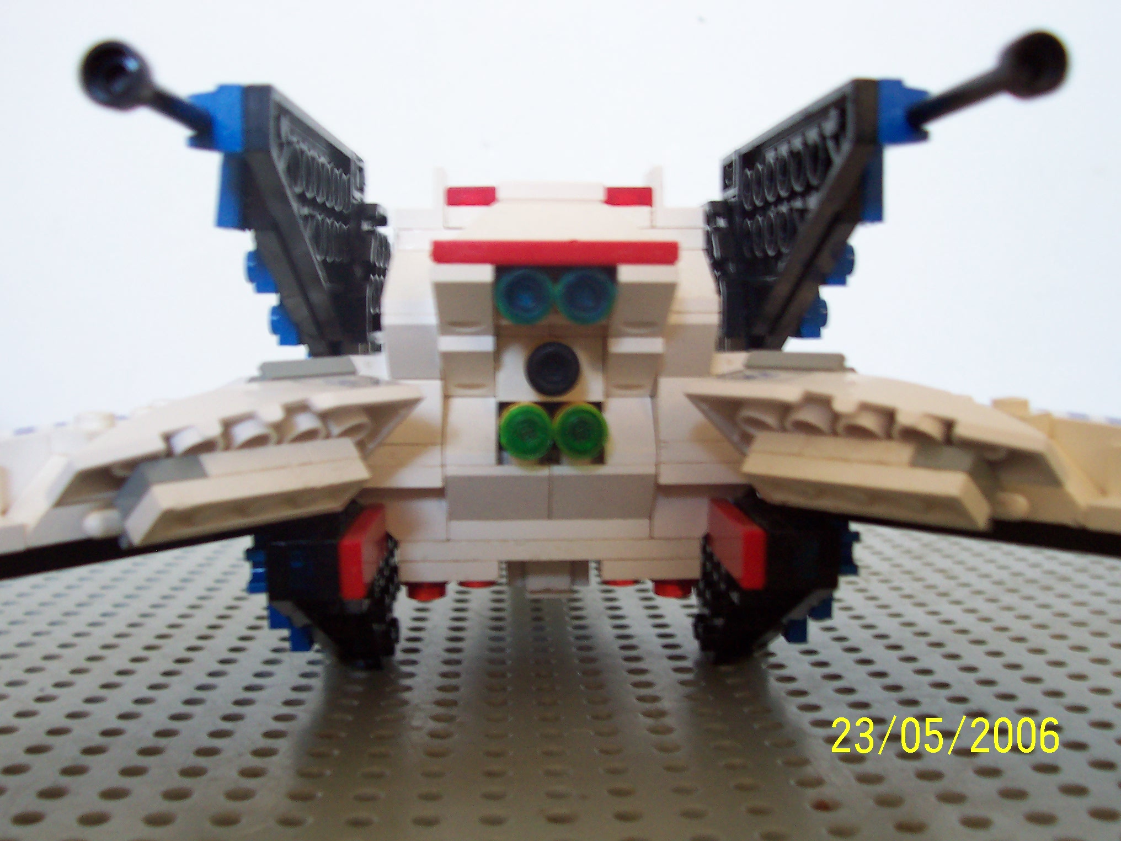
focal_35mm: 37
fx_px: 1198
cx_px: 560
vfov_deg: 38.7
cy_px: 420
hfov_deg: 50.1
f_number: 2.8
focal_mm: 5.6
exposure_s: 1/10
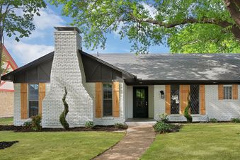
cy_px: 101
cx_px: 149
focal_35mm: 31
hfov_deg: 59.6
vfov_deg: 42.0
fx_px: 207
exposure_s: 1/250
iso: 640
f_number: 7.1
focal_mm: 21
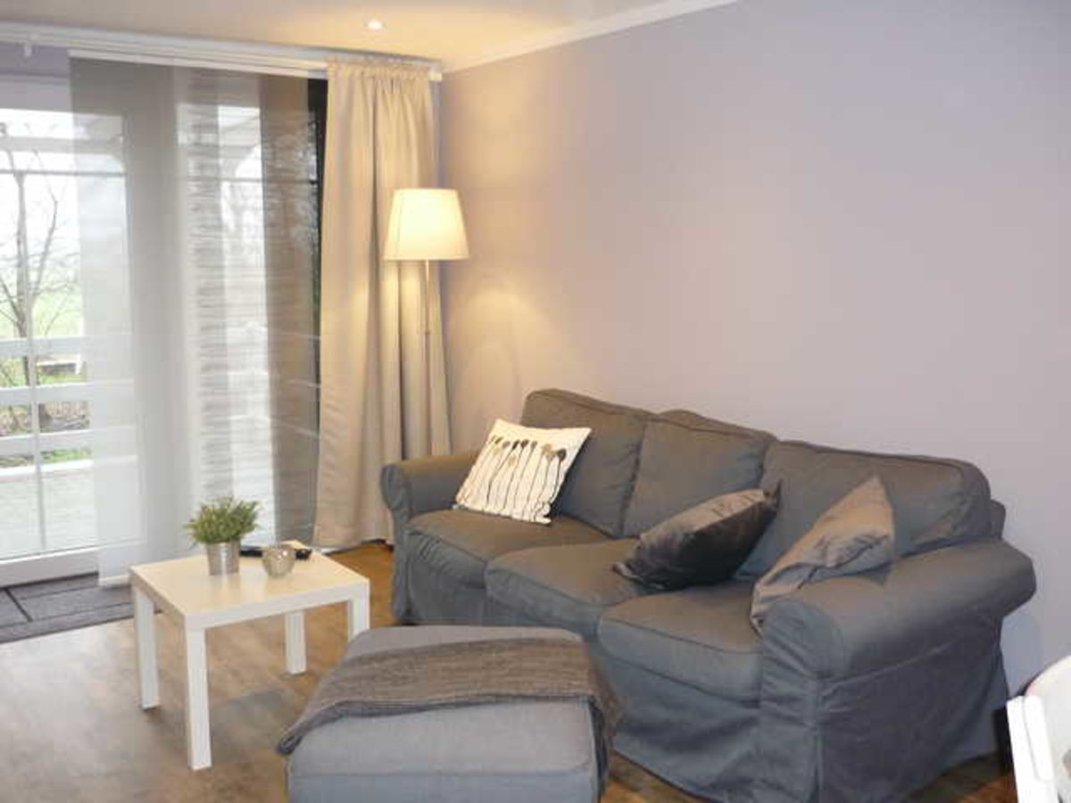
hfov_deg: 55.4
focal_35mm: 33
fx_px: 1021
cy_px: 402
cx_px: 536
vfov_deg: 42.9
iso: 250
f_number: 2.8
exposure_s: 1/30
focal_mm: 5.5
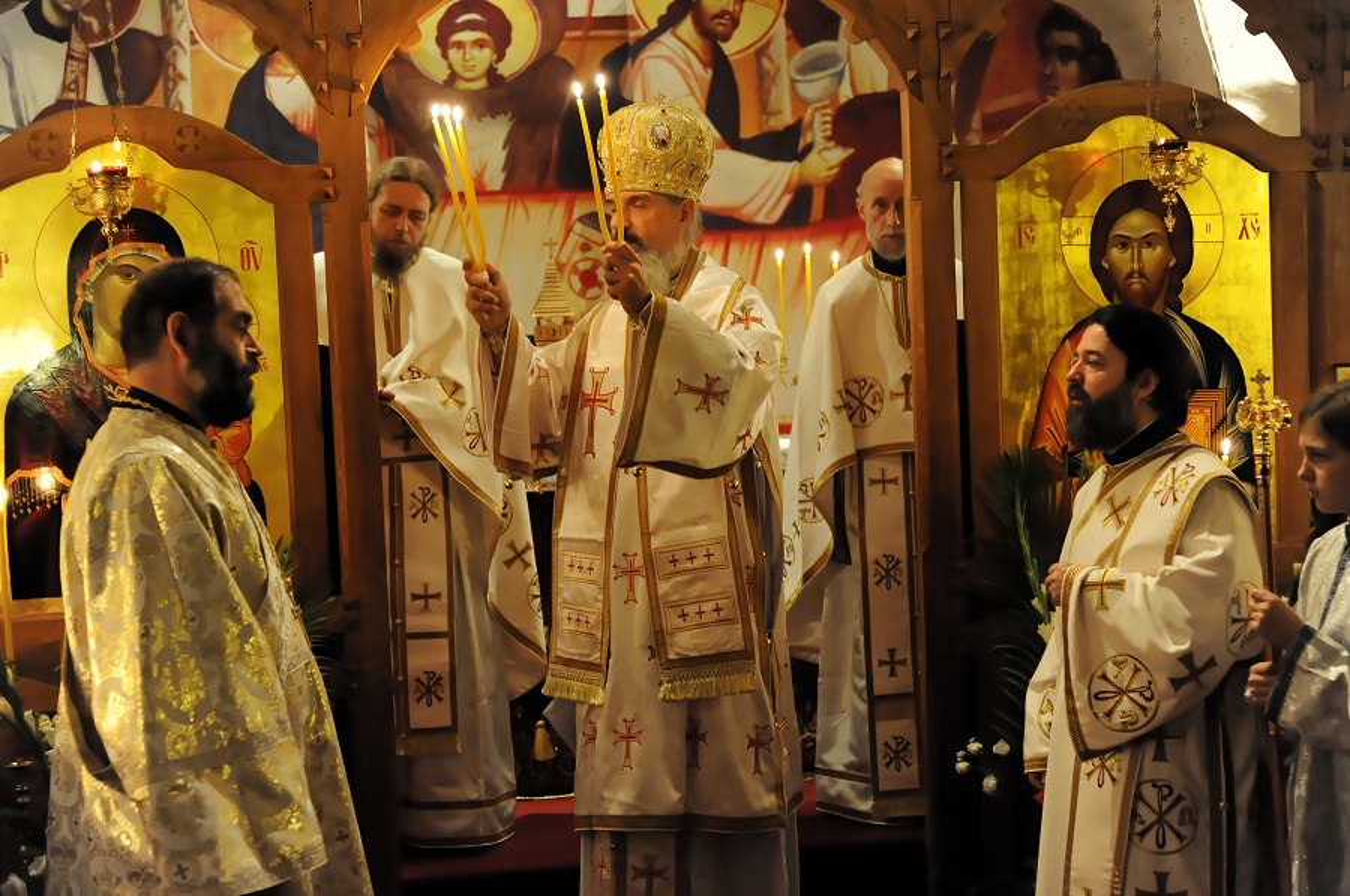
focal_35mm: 55
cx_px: 675
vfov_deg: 24.6
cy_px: 448
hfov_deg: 36.3
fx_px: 2060
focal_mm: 55
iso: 4500
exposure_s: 1/30
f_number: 4
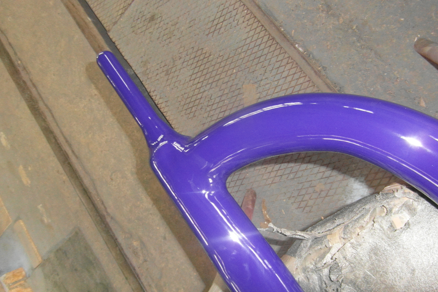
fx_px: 316
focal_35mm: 26
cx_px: 227
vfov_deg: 49.5
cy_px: 146
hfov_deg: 69.4
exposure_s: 1/30
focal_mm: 4
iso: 400
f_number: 3.2
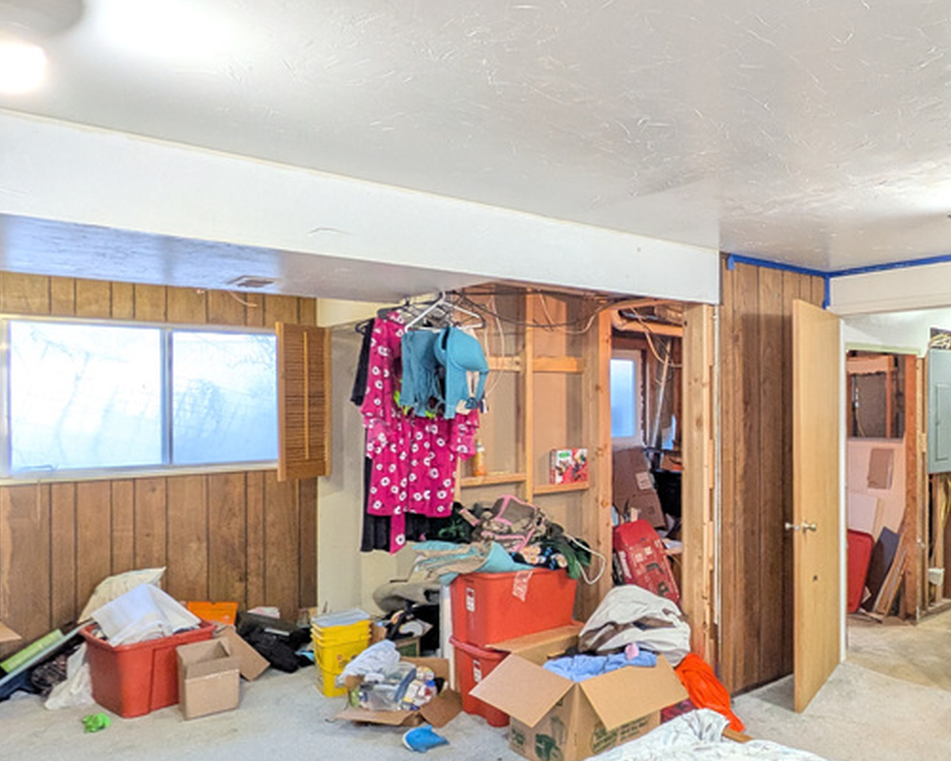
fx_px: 788
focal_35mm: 28
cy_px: 409
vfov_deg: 51.5
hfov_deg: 58.0
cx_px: 747
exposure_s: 1/40
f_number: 2.2
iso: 101
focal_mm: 1.83
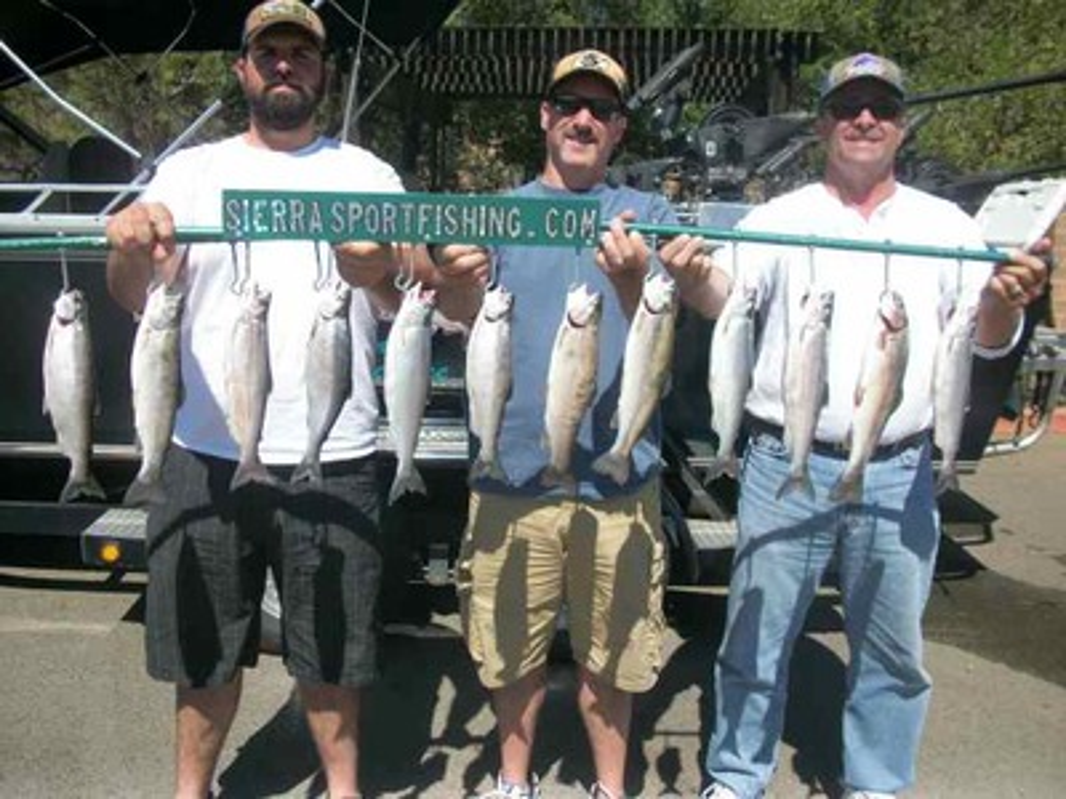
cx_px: 533
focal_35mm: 32
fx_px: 985
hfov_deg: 56.8
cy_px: 400
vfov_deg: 44.2
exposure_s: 1/160
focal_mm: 5.7
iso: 80
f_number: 8.8
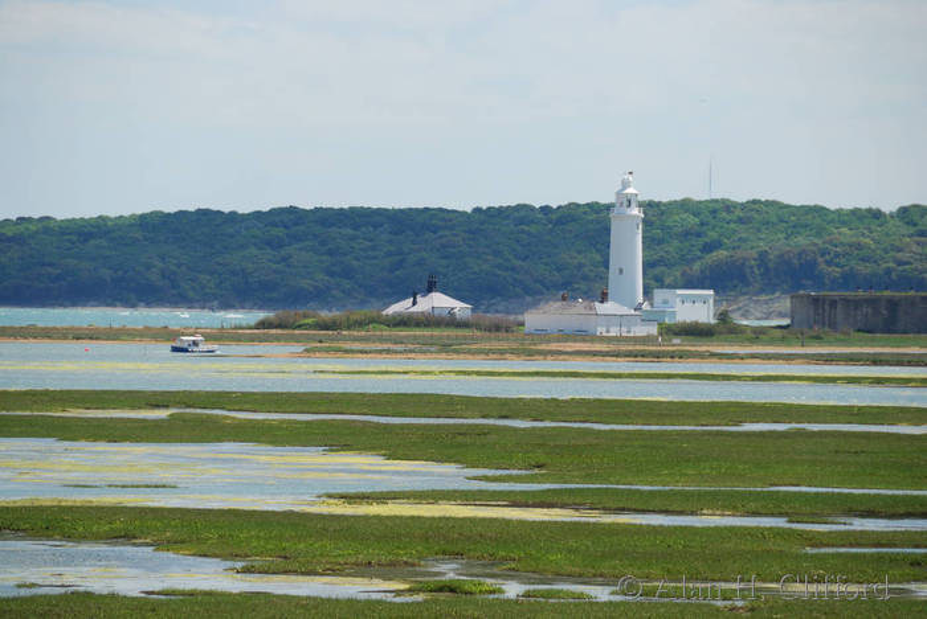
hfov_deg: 6.9
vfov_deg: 4.6
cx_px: 464
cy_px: 310
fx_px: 7731
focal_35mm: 300
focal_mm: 200
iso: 100
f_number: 7.1
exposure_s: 1/320
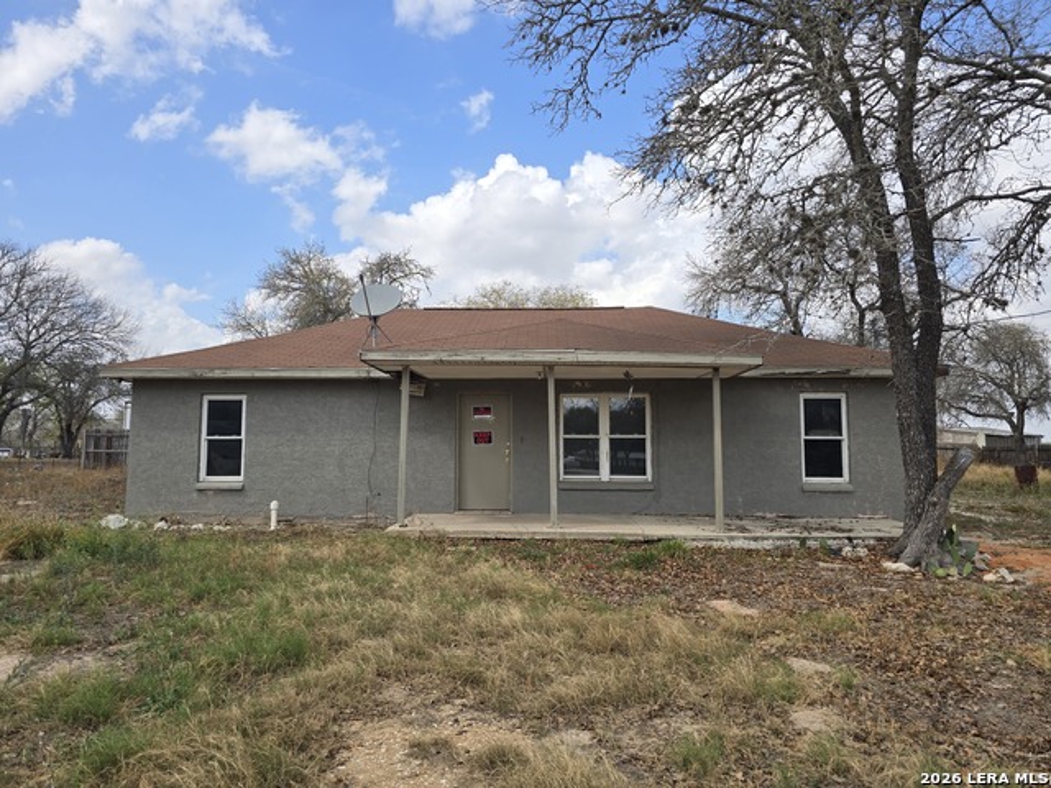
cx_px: 526
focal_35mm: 23
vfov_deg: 58.9
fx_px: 698
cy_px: 394
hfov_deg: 73.9
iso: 12
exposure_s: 1/671
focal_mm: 6.3
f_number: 1.7
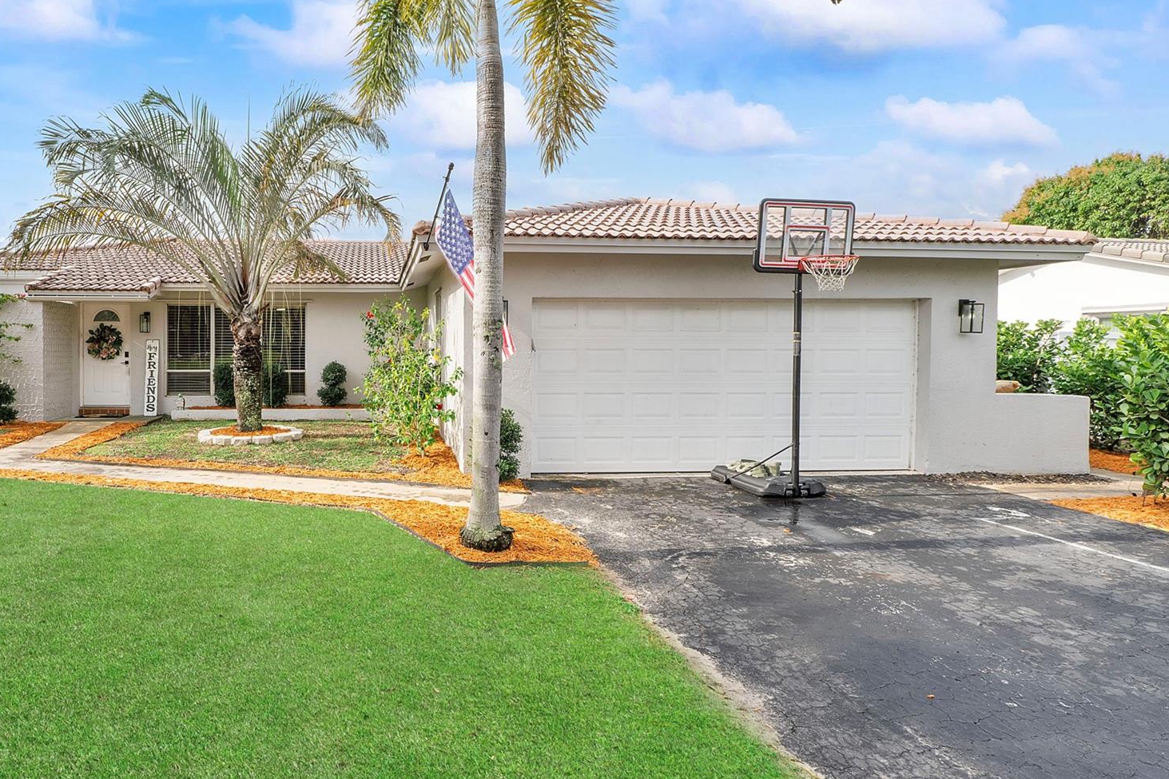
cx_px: 418
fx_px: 682
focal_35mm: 21
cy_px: 358
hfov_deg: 79.3
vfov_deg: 59.4
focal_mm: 10
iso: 100
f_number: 11
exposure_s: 1/100
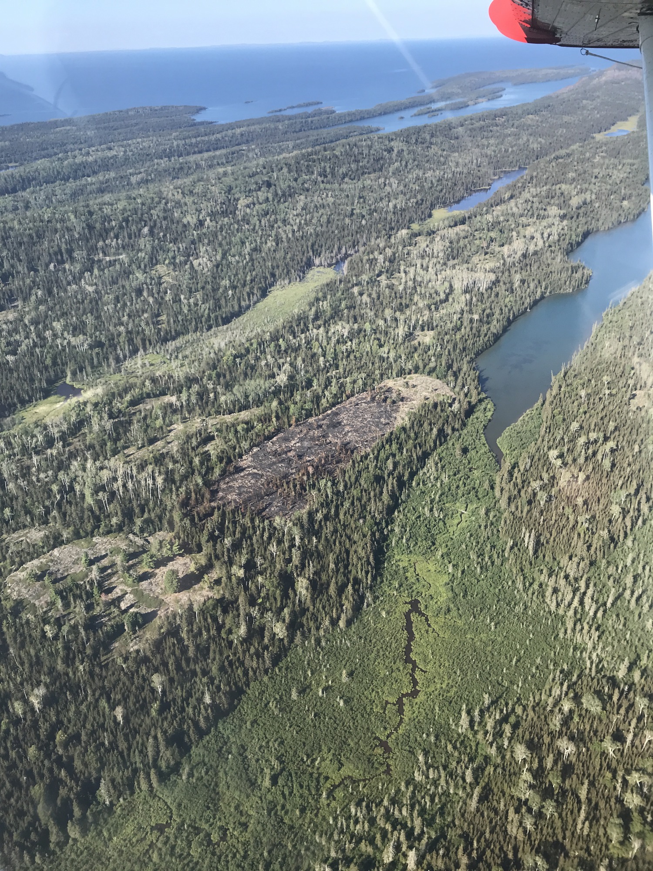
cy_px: 436
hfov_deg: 49.7
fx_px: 704
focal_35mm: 28
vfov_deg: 63.4
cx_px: 326
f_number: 1.8
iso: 20
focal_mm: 3.99
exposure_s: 1/1244
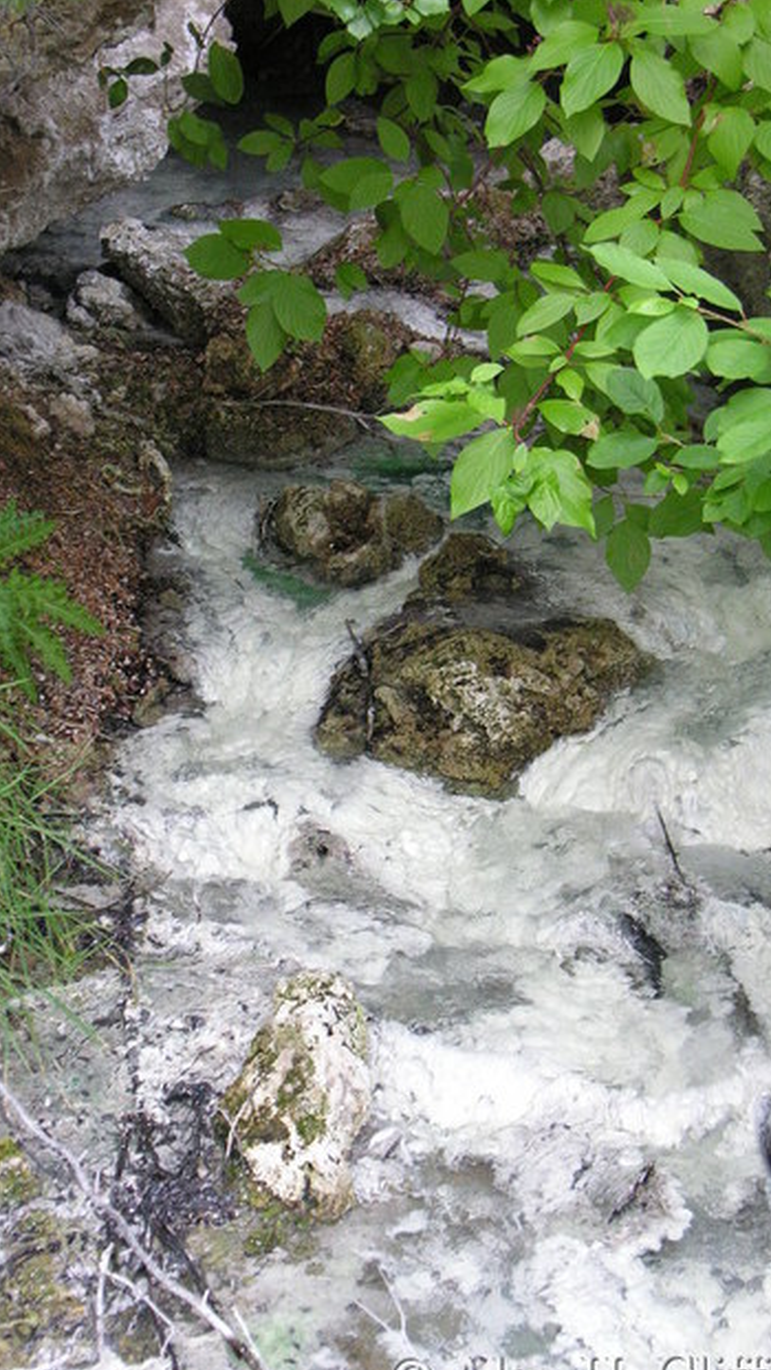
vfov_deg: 24.5
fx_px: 3161
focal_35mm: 87
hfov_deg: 13.9
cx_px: 327
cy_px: 659
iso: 200
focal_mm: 18
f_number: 3.3
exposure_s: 1/139
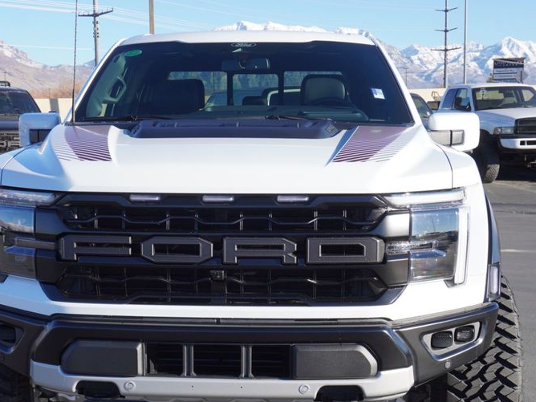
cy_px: 268
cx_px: 221
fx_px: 925
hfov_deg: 32.2
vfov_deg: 24.4
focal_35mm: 60
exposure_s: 1/160
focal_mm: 27
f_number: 7.1
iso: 100
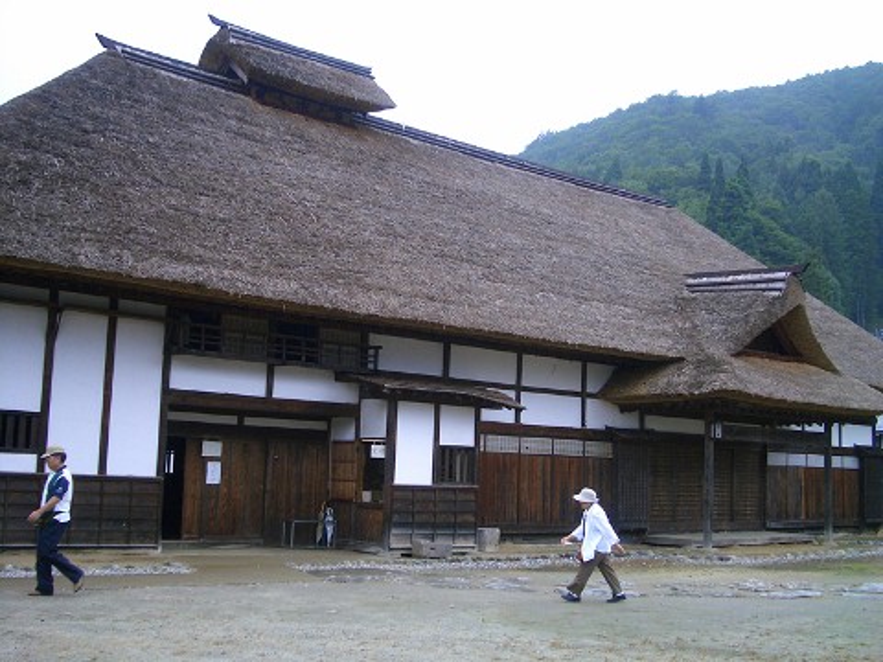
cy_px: 331
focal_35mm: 41
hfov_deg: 45.8
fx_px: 1046
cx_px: 442
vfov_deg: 35.1
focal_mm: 6.8
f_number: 2.8
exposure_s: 1/250
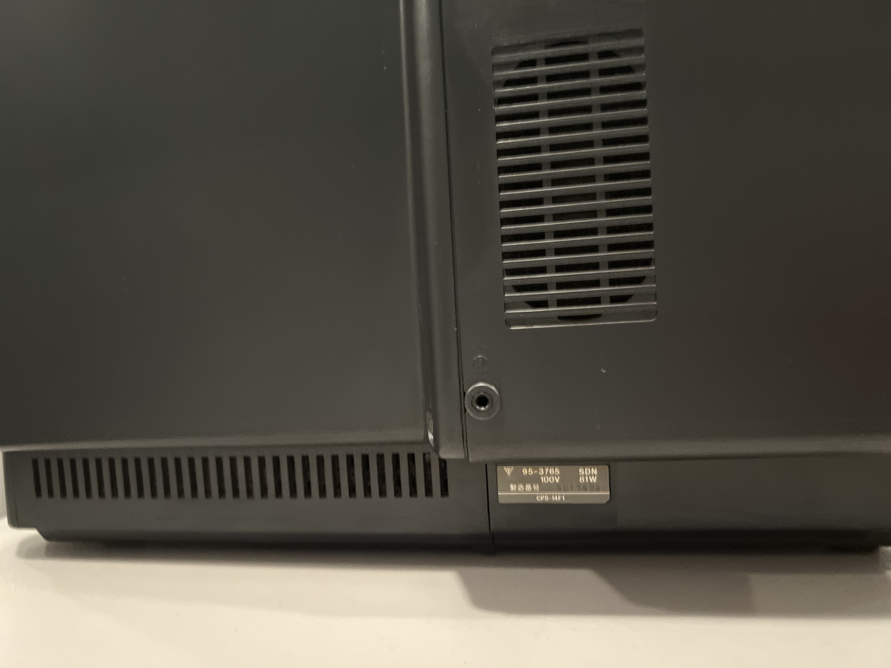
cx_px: 446
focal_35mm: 26
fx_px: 669
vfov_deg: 53.1
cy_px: 334
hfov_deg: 67.3
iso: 1000
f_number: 1.5
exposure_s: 1/30
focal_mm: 5.7
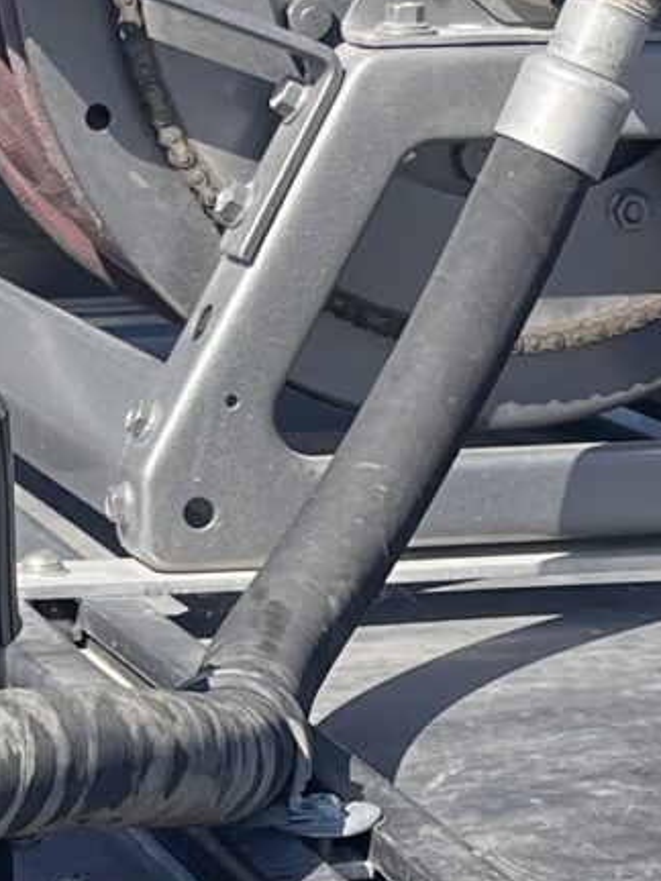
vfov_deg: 12.5
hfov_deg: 9.6
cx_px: 253
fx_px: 3921
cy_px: 1069
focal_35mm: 154
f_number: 1.6
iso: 32
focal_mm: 5.1
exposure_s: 1/1795
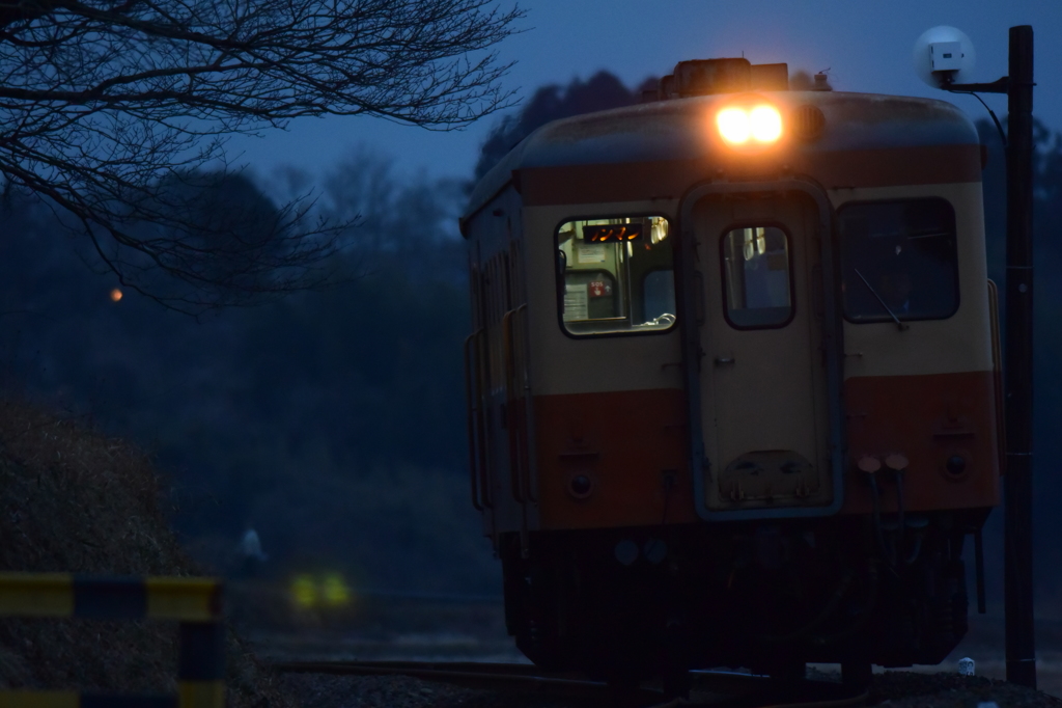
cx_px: 531
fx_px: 23886
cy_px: 354
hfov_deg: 2.5
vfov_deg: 1.7
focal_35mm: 810
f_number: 4
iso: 1600
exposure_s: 1/60
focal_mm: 300
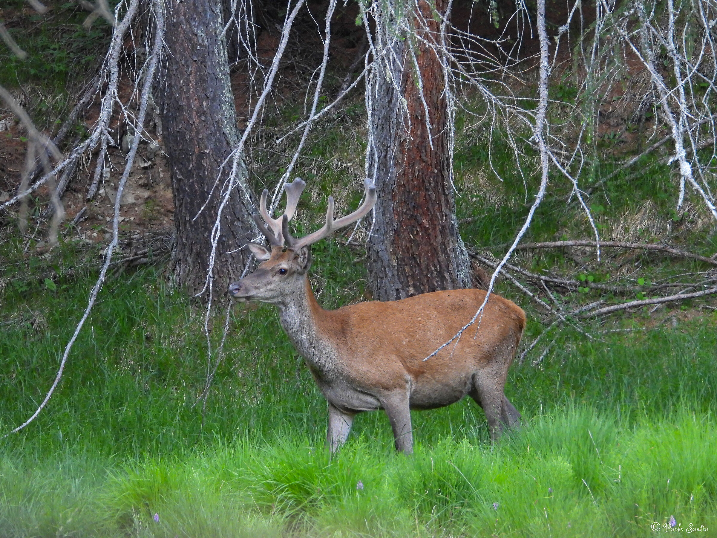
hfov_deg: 5.7
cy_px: 269
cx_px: 358
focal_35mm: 345
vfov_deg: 4.3
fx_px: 7146
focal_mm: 62.1
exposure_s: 1/60
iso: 800
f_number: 4.5
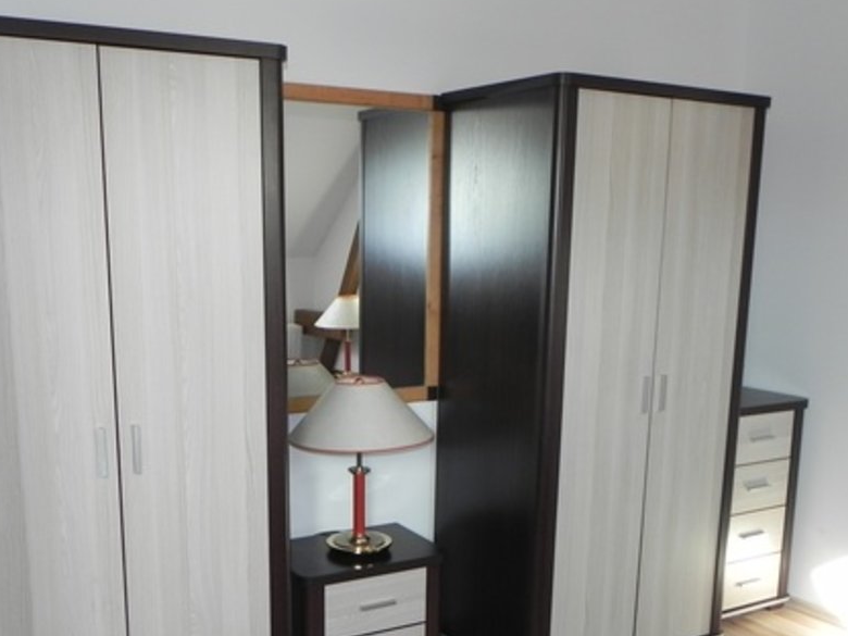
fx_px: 980
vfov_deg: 35.6
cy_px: 429
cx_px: 377
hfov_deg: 46.7
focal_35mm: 40
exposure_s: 1/61.5
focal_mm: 4.6
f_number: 2.8
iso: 160
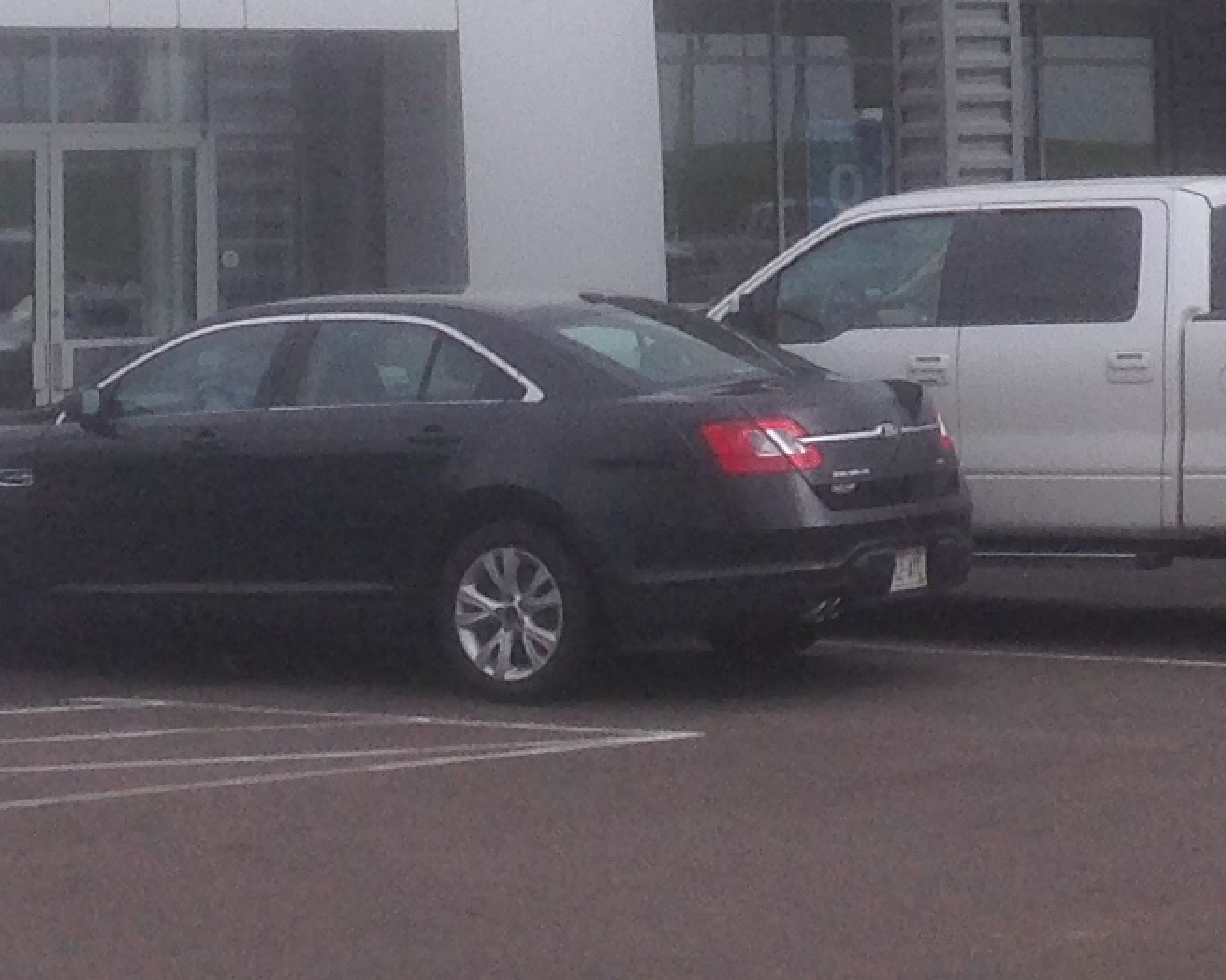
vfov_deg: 11.3
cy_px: -107
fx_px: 4898
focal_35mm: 135
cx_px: 955
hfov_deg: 14.2
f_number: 2.4
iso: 50
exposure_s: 1/1592
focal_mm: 4.28
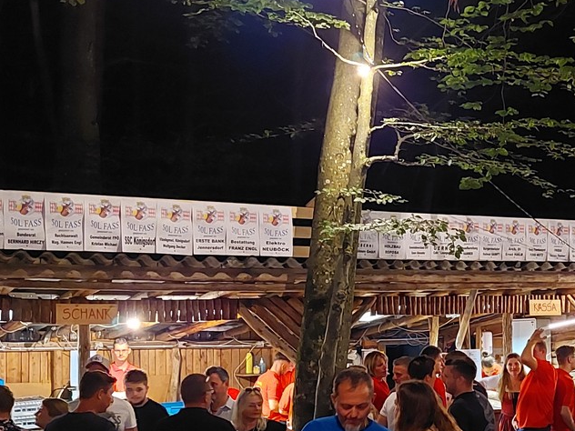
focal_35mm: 57
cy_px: 324
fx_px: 947
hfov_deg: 33.0
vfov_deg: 25.4
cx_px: 448
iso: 800
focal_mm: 5.23
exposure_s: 1/25
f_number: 1.8
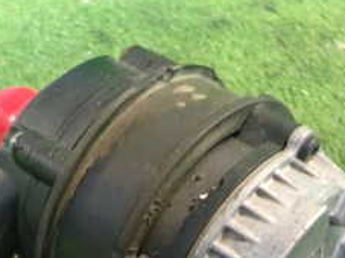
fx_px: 657
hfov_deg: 29.1
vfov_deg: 21.8
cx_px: 106
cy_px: 225
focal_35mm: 66
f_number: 2
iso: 640
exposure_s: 1/30
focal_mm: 4.5
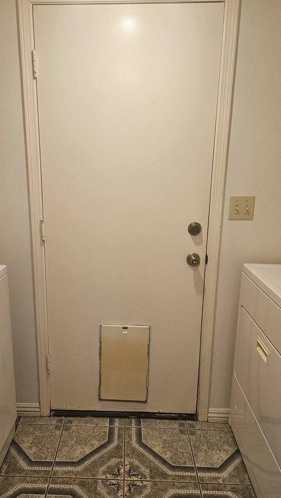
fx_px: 357
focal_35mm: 27
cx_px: 119
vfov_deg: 69.8
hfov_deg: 42.8
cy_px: 256
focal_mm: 5.4
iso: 125
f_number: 1.8
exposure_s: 1/120
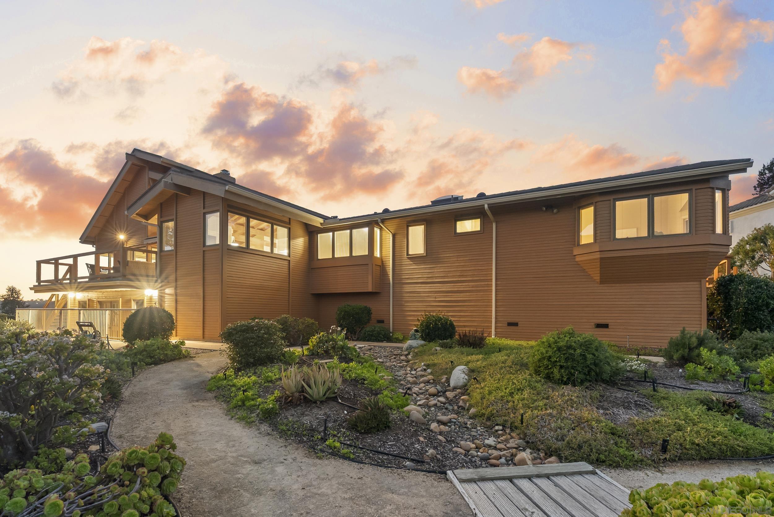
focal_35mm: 16
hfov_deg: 96.7
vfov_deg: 73.8
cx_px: 387
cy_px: 258
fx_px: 344
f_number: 7.1
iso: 800
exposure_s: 2
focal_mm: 16
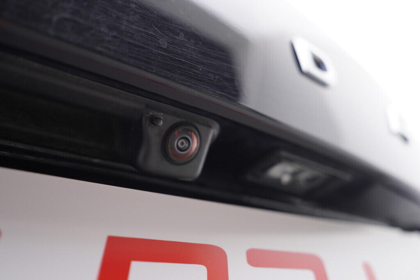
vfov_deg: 36.9
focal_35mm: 36
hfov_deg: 53.1
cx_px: 210
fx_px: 420
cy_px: 140
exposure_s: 1/40
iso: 160
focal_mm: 24
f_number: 2.8
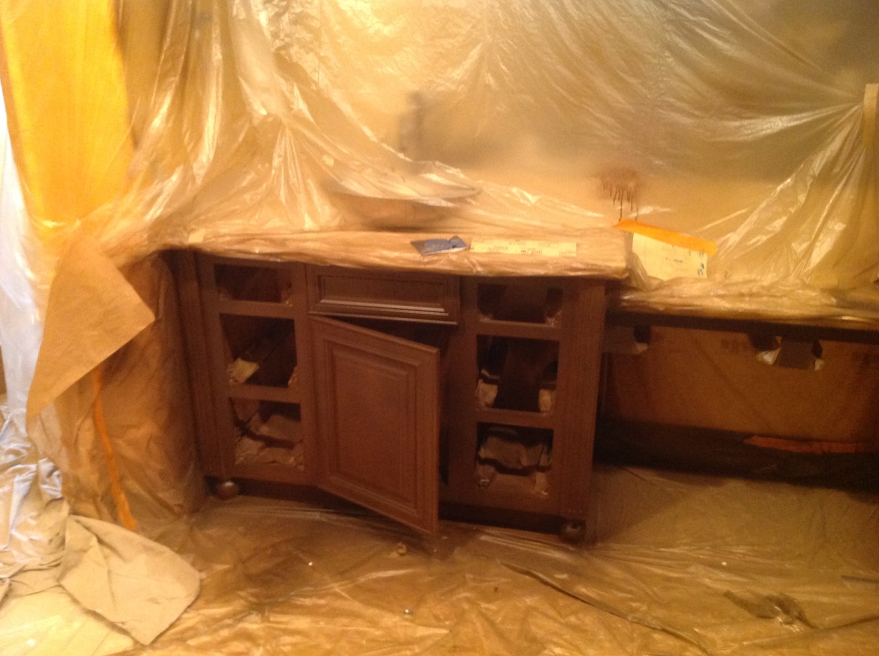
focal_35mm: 35
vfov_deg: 40.6
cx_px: 440
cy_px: 328
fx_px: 887
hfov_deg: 52.7
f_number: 2.4
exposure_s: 1/15
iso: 500
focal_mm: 4.28
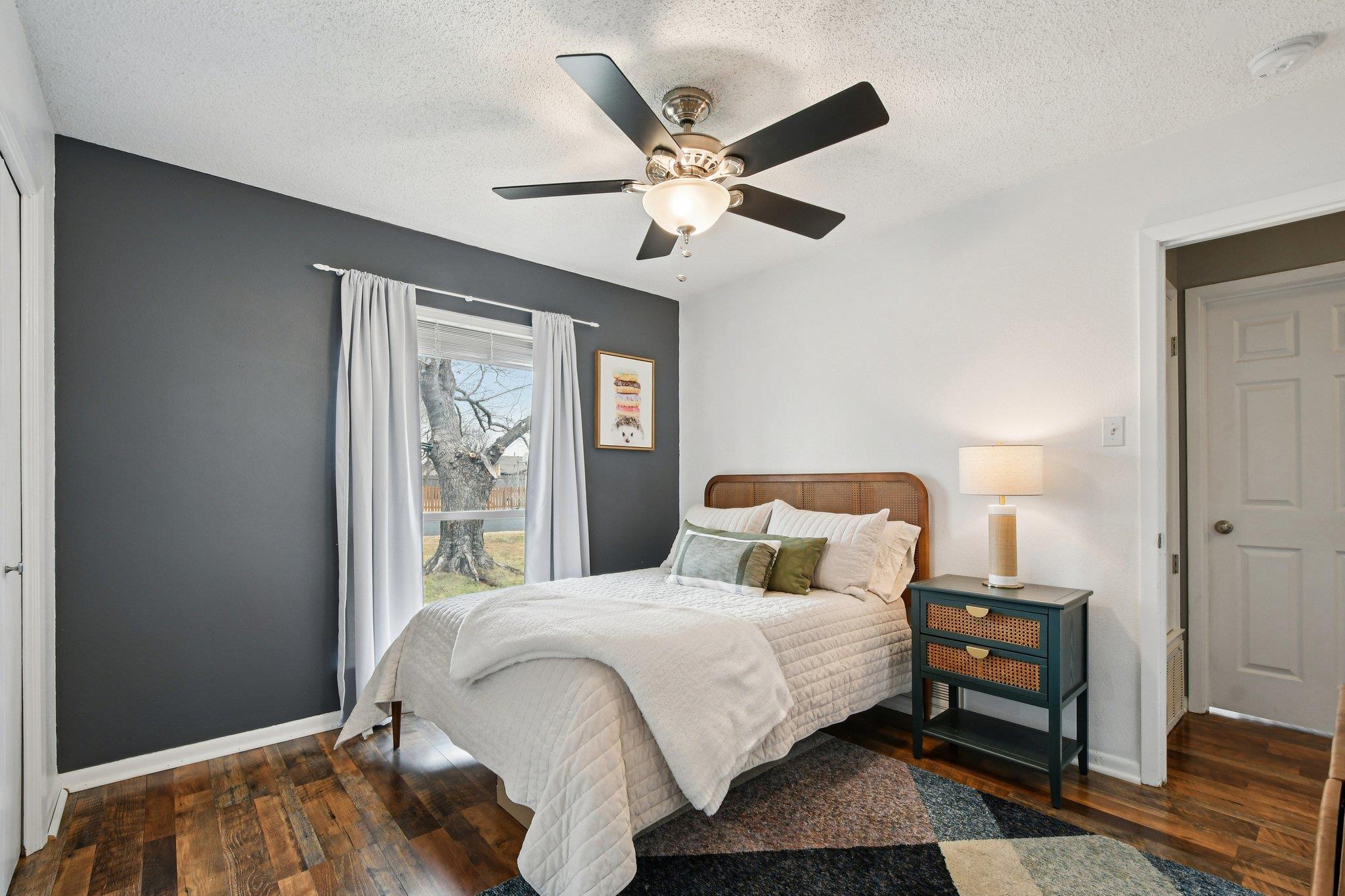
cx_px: 672
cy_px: 448
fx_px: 560
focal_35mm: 15
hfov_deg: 100.4
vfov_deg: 77.3
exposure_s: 1/30
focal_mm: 10
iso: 400
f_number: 8
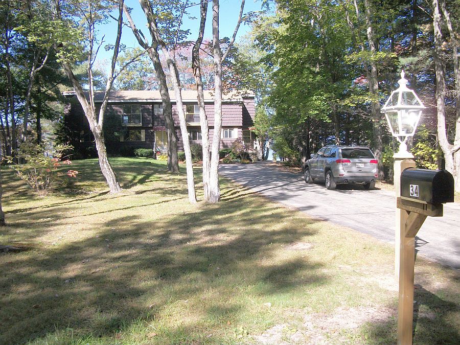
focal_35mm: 32
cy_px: 172
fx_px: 425
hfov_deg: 56.8
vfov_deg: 44.2
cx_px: 230
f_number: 8.8
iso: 80
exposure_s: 1/60
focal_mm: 5.7
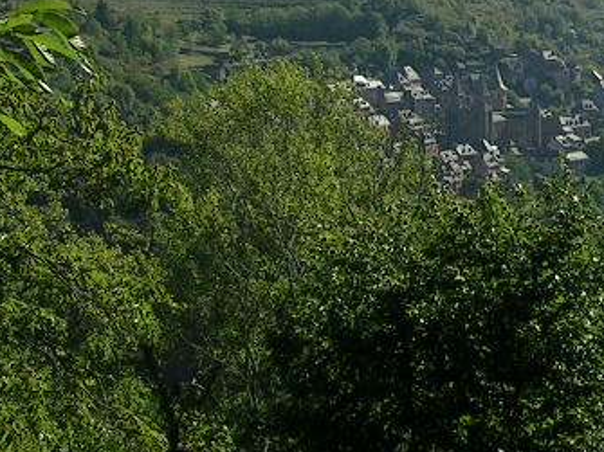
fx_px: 1866
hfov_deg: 17.7
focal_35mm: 107
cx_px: 673
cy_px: -36
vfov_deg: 13.6
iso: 50
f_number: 4.8
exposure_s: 1/430
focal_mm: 5.4
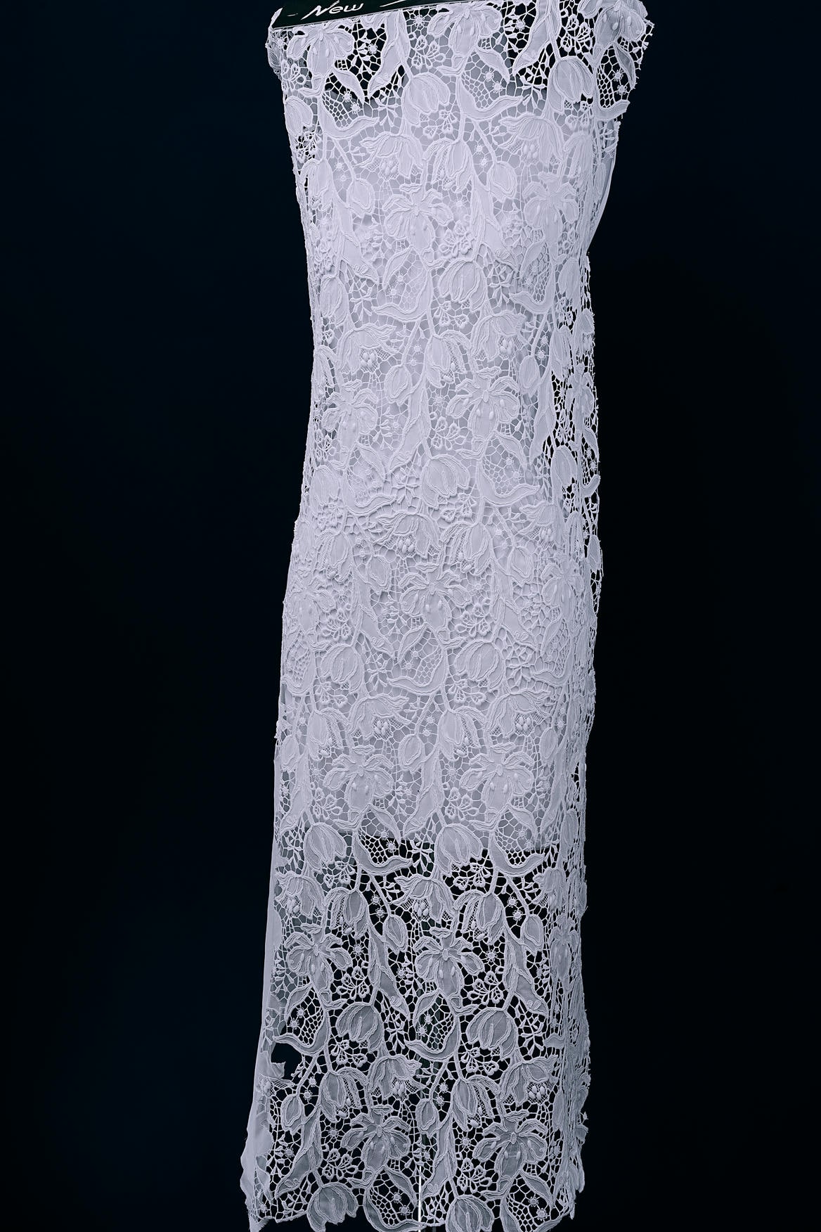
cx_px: 410
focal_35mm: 57
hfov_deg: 23.8
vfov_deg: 35.1
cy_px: 616
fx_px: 1950
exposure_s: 1/125
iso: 100
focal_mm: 57
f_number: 11
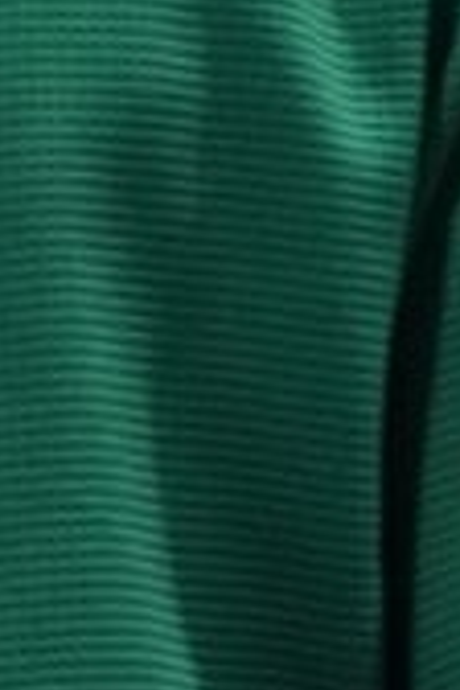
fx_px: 40956
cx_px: -637
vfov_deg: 1.0
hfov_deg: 0.6
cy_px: -513
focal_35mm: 2137
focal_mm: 200
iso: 3200
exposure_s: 1/250
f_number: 2.8
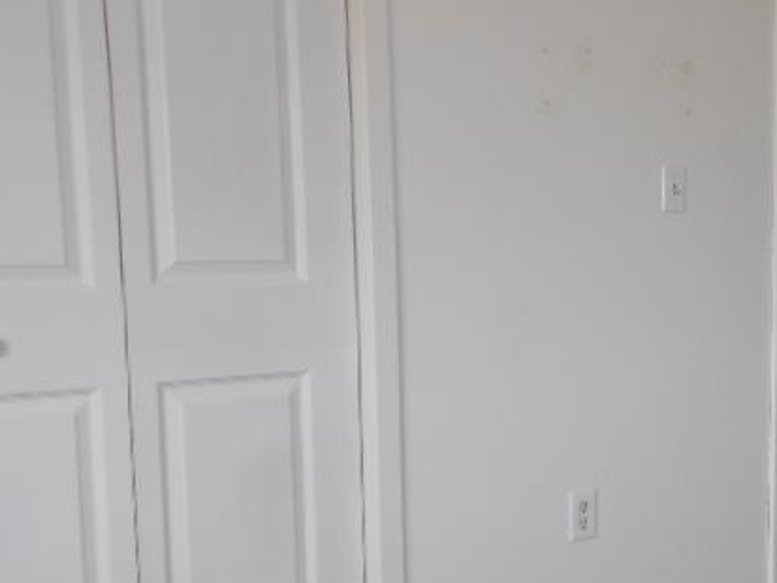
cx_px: 835
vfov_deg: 23.6
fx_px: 1392
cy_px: 348
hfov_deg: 28.6
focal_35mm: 62
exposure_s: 1/40
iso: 80
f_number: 3.2
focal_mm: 4.5
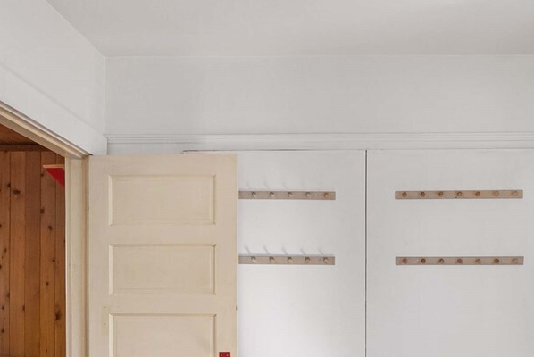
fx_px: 505
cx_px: 345
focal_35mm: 34
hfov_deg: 54.9
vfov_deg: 36.1
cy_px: 334
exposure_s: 1/30
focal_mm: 12
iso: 1000
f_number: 6.3
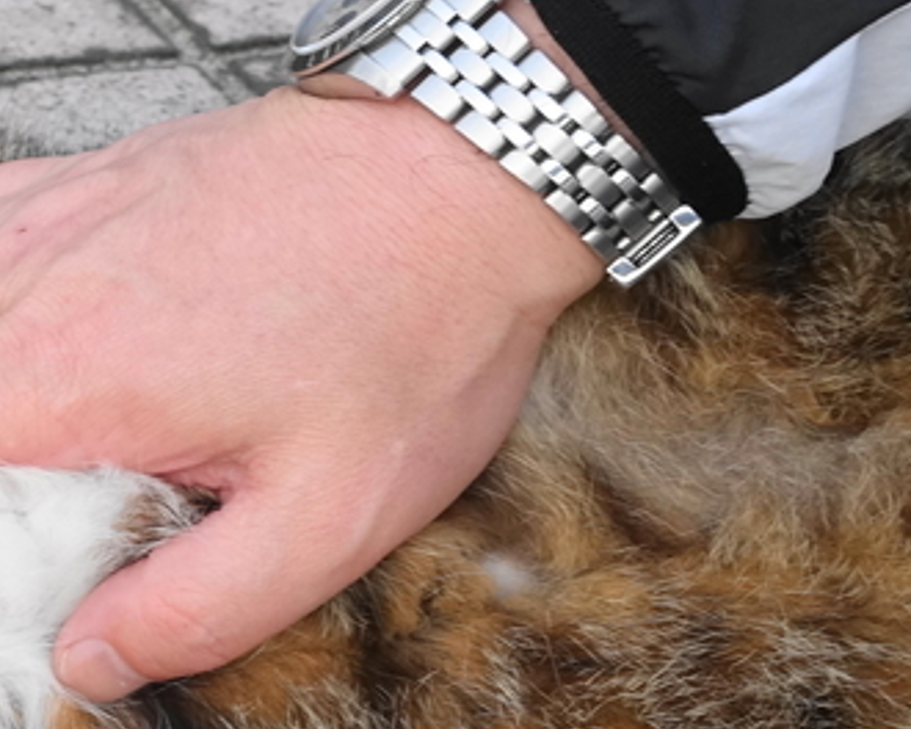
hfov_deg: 20.7
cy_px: 472
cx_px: -342
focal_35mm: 82
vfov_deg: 18.7
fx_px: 2211
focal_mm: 8.8
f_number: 4
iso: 400
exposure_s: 1/250
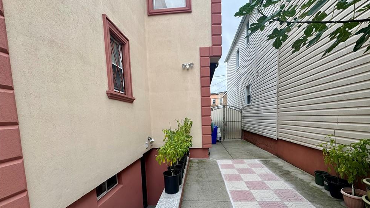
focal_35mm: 16
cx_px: 193
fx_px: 157
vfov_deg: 65.9
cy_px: 132
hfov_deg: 99.3
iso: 40
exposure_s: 1/228
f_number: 2.2
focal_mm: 2.22
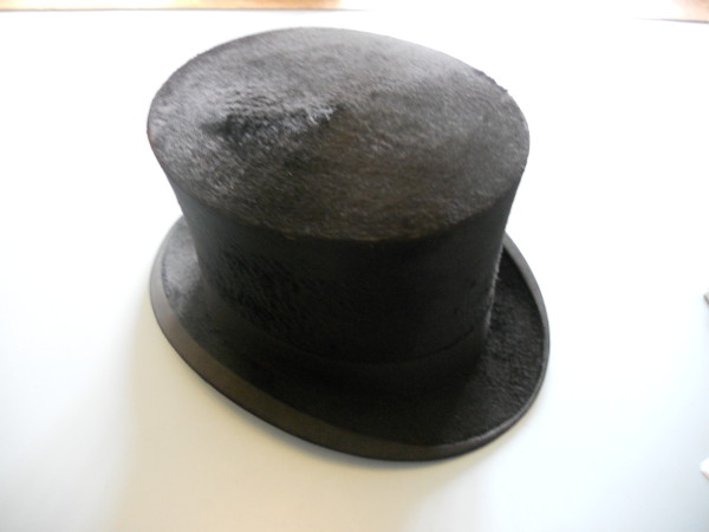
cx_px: 354
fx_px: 553
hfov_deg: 65.3
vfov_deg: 51.4
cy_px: 266
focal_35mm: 27
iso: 400
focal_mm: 4.9
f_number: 3.2
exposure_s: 1/10
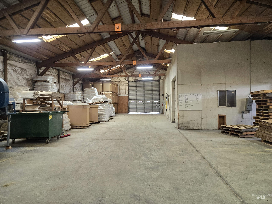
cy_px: 102
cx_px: 136
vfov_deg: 58.9
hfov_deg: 73.9
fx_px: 181
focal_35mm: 23
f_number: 1.8
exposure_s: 1/120
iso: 200
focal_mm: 5.4
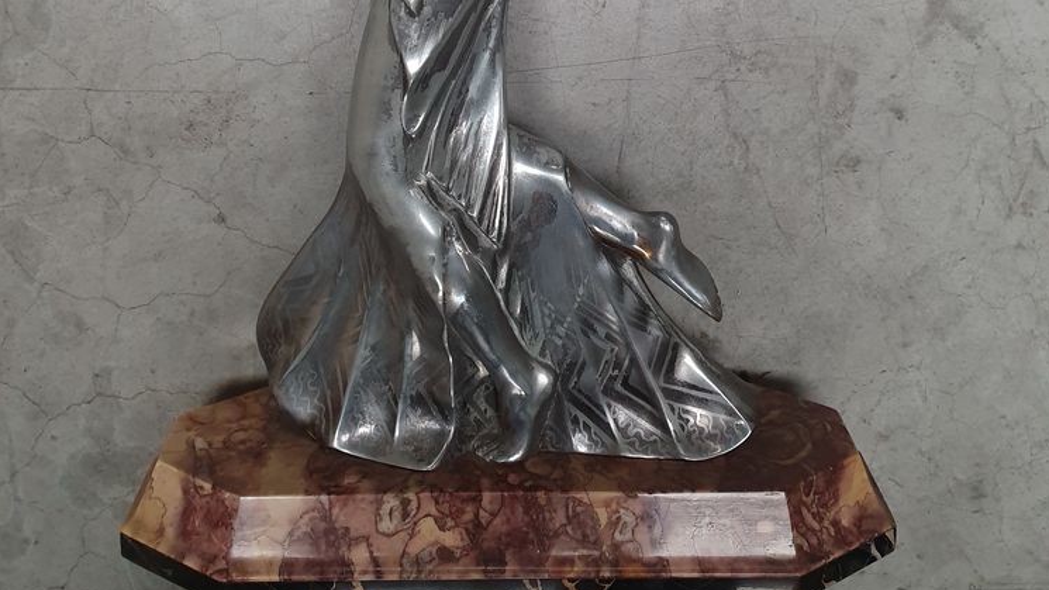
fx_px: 1057
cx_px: 527
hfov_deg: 52.8
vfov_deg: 28.3
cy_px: -62
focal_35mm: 38
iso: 250
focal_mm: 4.32
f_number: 2.4
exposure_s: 1/60
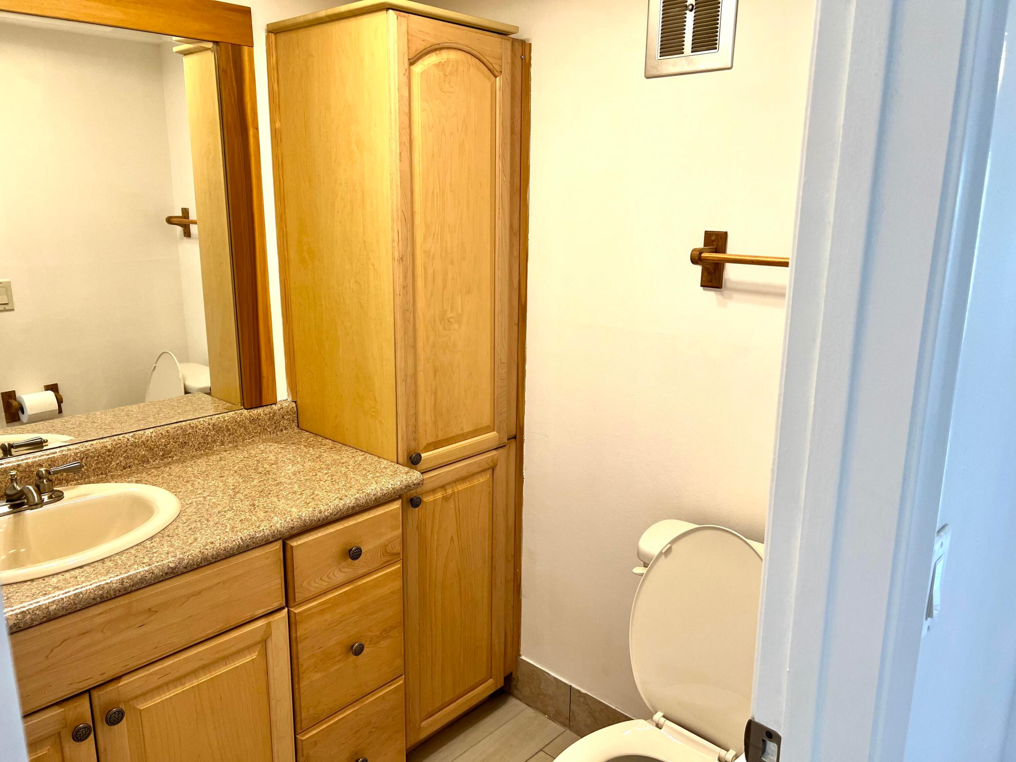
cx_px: 508
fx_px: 763
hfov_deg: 67.3
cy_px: 381
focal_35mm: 26
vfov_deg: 53.1
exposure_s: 1/120
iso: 80
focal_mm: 5.7
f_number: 1.5
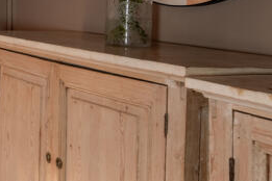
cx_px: -244
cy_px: -22
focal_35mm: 55
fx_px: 416
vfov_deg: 23.0
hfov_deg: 20.7
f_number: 7.1
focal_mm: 14
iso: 250
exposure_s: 1/40
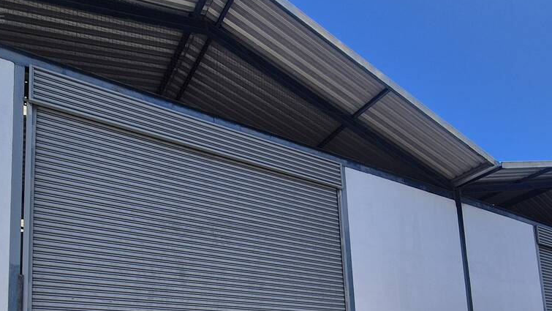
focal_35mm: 27
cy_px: 340
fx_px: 395
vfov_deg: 36.5
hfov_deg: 69.8
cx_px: 283
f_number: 2.2
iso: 50
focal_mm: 2.2
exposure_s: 1/2240
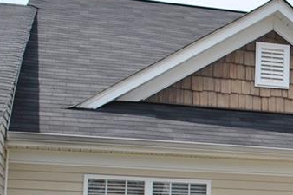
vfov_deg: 14.8
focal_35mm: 91
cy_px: 179
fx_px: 740
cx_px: 322
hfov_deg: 21.3
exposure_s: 1/320
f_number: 9
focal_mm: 20
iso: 100
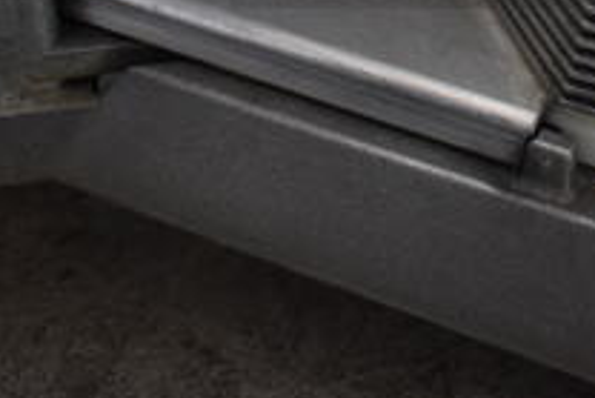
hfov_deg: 24.8
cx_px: 549
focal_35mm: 79
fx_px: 1307
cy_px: -143
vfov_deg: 16.2
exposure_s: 1/30
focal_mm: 18
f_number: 3.5
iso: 1000
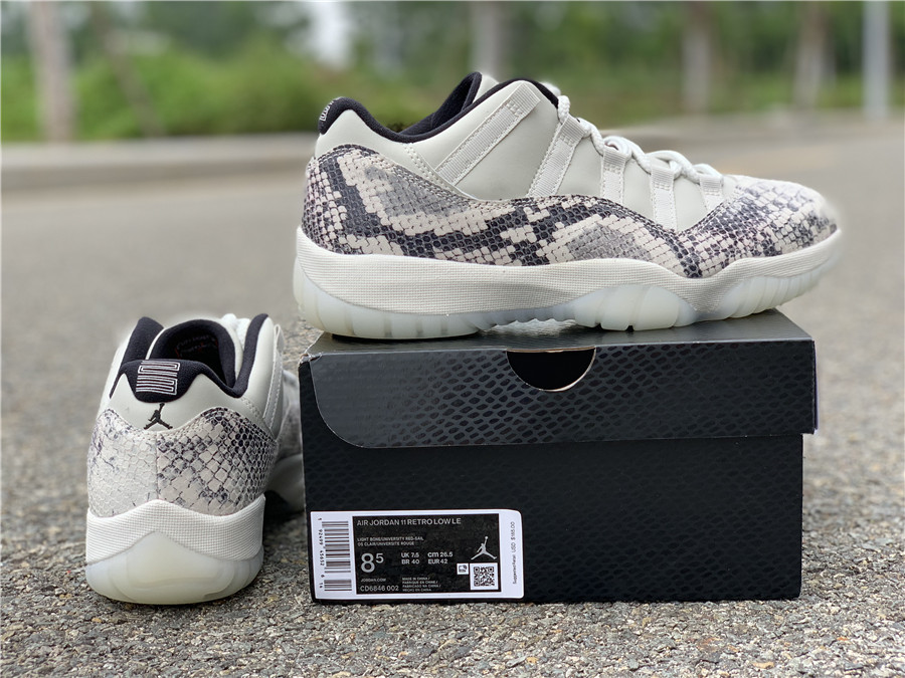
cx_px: 452
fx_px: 1359
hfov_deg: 36.8
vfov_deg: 28.0
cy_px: 339
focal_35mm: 52
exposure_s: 1/204
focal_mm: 6
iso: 16
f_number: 2.4
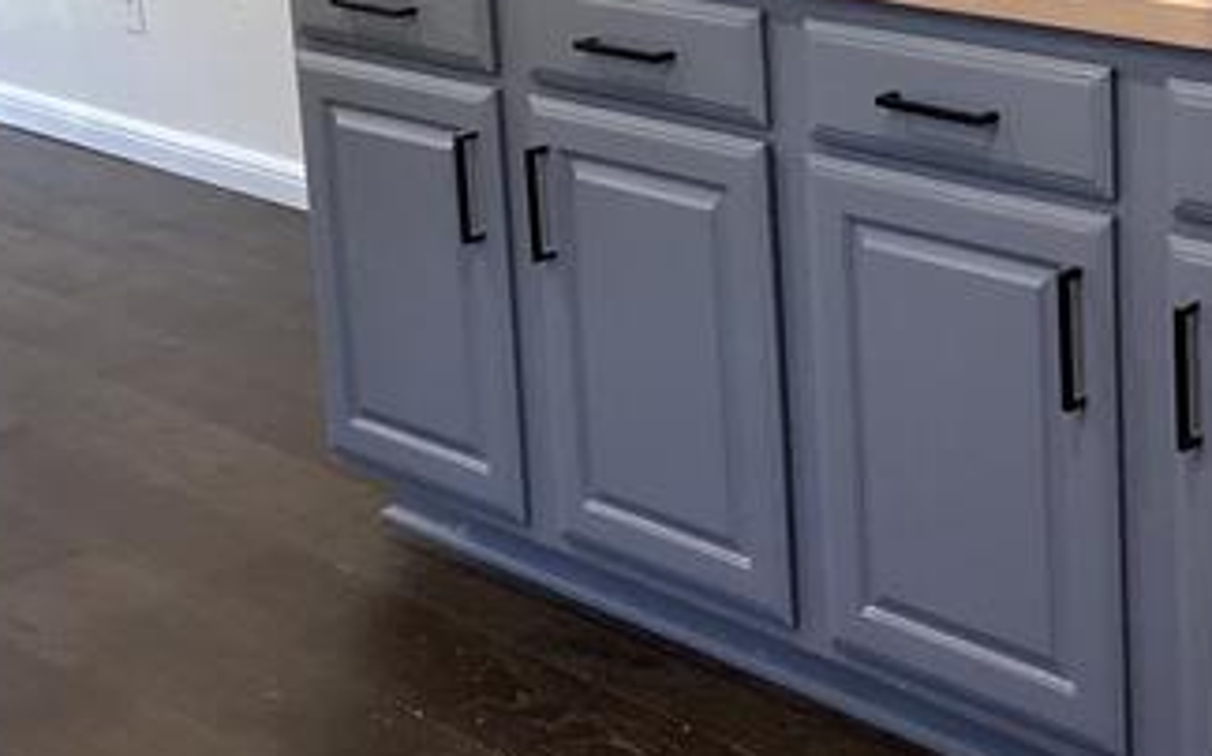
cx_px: 1025
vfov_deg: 19.2
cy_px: -60
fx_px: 2146
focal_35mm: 65
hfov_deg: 30.5
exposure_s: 1/60
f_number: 2.4
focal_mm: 3.3
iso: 250
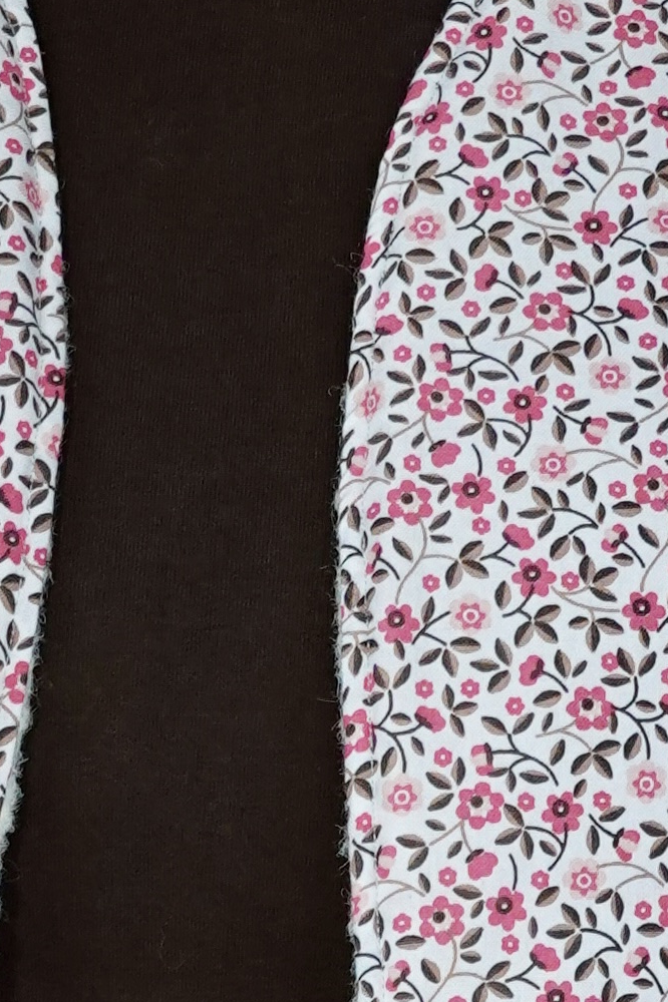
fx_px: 5821
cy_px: 1096
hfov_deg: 6.6
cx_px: 127
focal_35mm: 209
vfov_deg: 9.7
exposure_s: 1/50
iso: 250
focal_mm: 17.88
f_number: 4
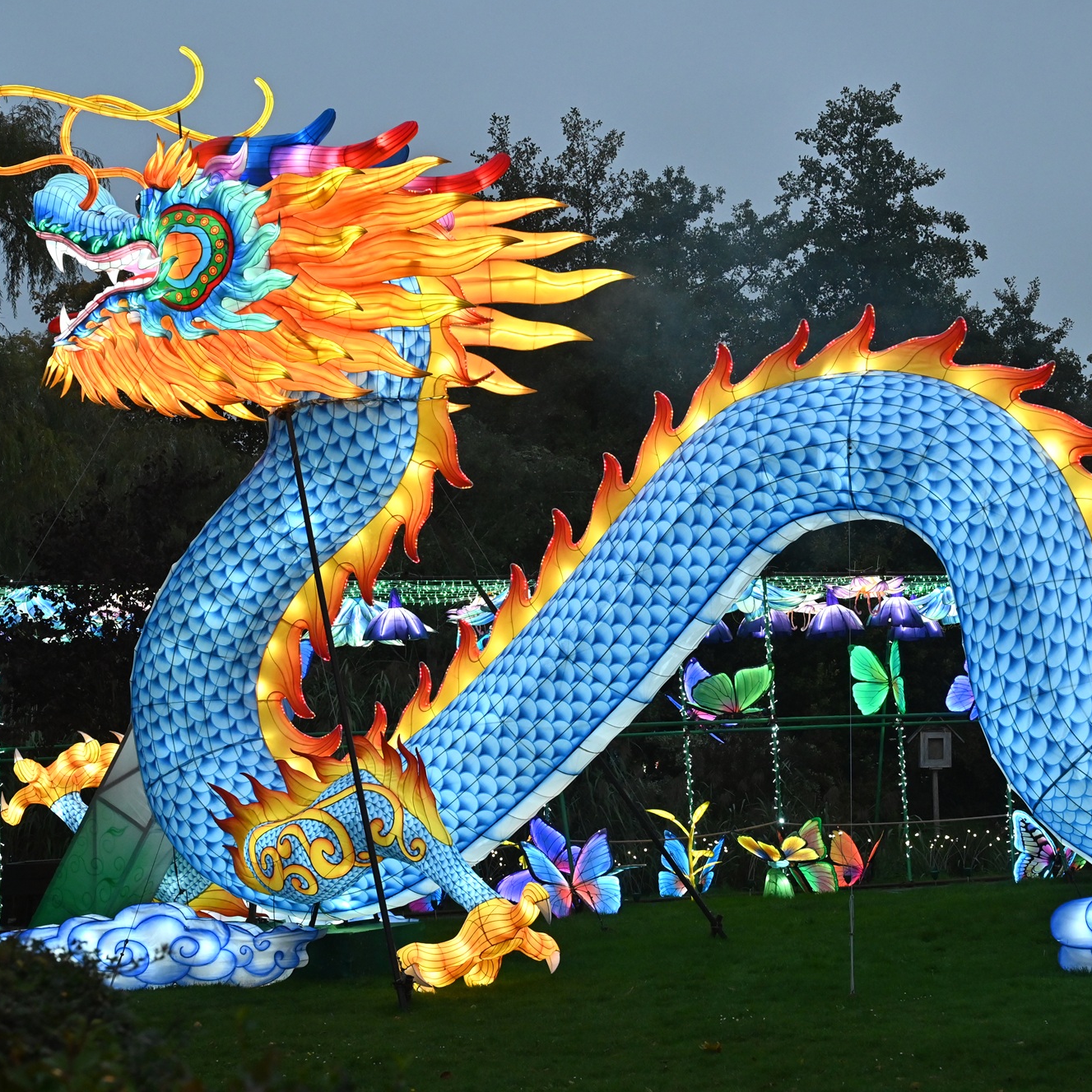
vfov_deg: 26.9
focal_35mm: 64
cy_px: 546
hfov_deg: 26.8
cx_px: 683
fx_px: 2284
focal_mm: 50
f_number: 7.1
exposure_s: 1/125
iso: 2000
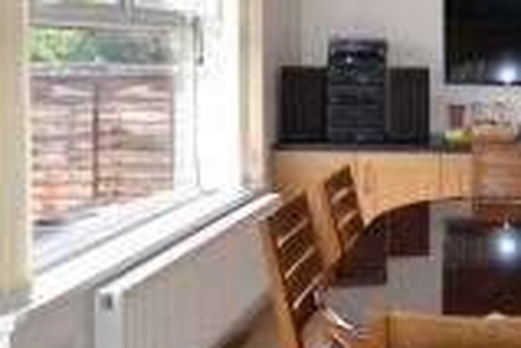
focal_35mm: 45
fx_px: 651
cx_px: 482
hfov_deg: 39.9
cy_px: 74
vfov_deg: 29.2
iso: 1000
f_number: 4
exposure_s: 1/60
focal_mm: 10
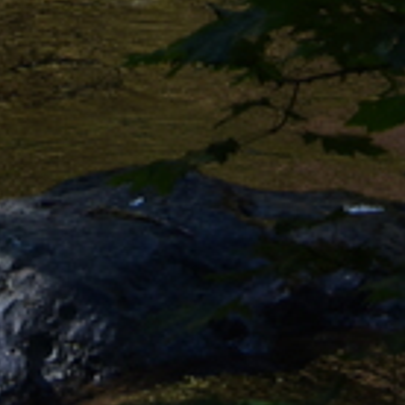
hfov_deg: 3.6
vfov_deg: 3.4
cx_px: 226
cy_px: -1265
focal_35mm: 489
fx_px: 6473
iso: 100
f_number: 5.6
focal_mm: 62
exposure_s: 1/125
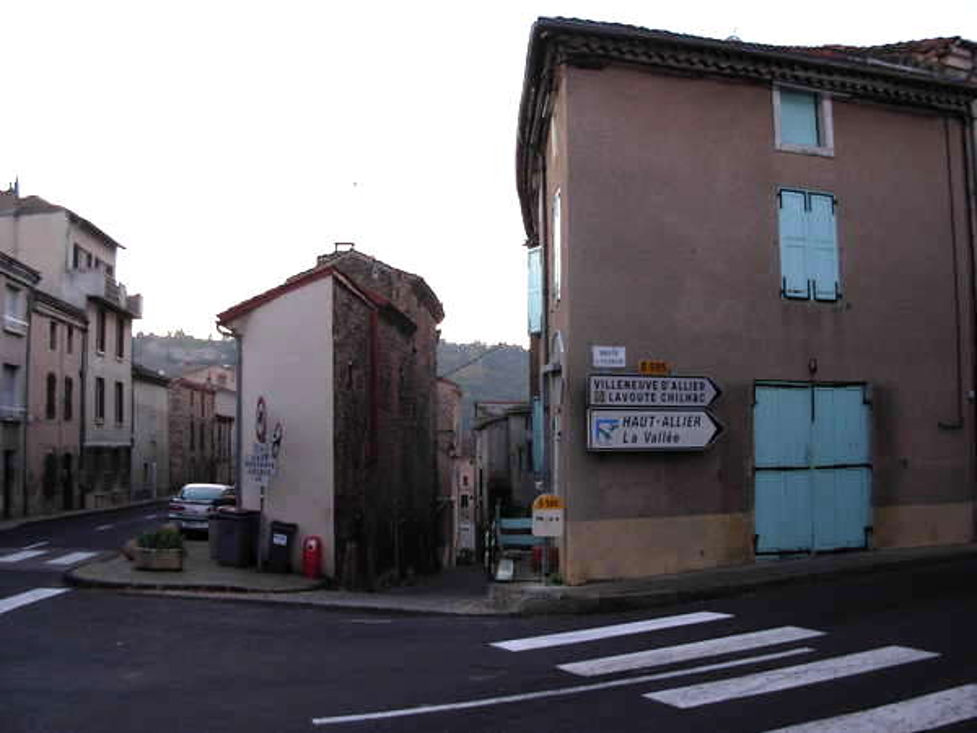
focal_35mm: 38
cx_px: 488
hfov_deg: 49.0
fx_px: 1073
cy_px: 366
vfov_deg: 37.7
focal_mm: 6.3
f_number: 2.9
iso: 79
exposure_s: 1/21.3
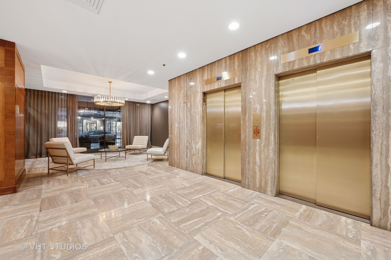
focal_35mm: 14
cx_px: 196
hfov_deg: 104.3
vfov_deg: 81.1
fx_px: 152
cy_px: 130
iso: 100
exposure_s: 1.6
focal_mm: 14
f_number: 10
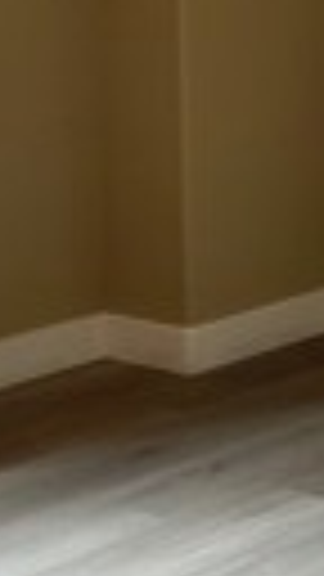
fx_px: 2077
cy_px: 328
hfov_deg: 8.9
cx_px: 324
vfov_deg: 15.8
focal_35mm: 136
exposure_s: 1/120
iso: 100
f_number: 1.6
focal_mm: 5.1
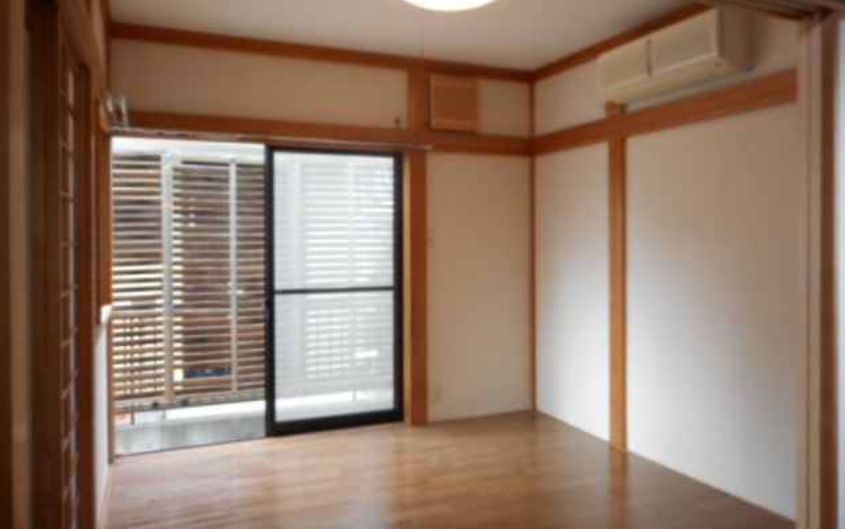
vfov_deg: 46.0
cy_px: 238
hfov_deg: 68.4
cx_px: 424
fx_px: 622
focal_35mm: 27
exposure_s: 1/30
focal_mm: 4.5
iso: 160
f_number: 3.7
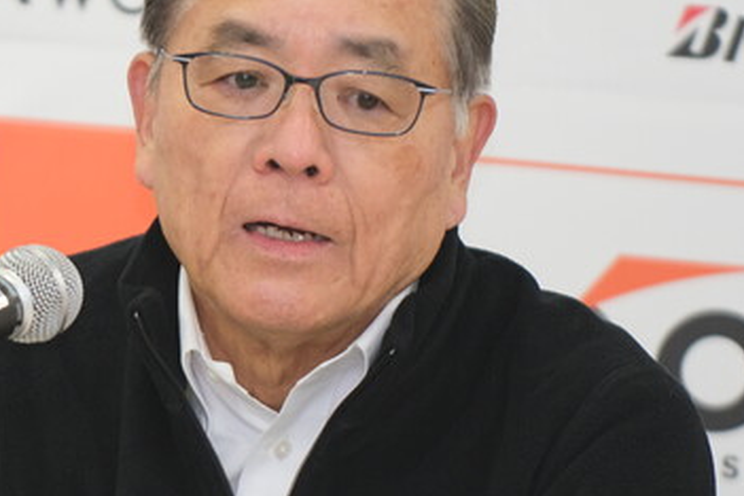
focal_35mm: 585
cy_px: 333
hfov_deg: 3.5
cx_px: 59
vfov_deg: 2.4
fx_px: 12089
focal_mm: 190
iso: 800
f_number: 3.2
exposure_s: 1/180
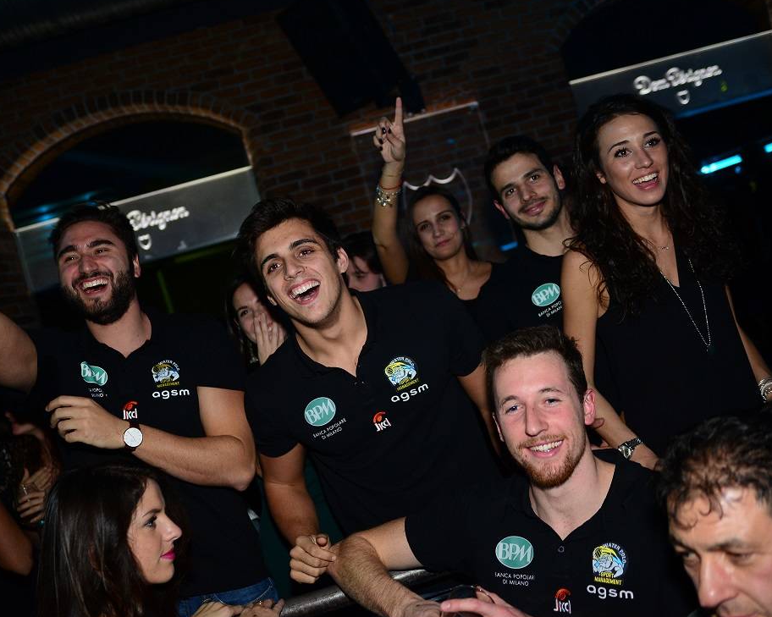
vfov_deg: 41.1
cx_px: 372
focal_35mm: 36
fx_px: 822
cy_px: 306
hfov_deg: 50.3
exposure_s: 1/40
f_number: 2.8
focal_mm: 31
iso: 1250
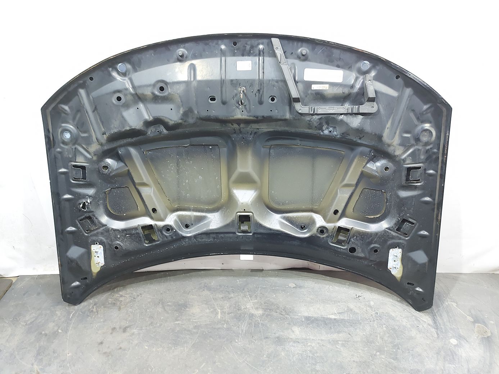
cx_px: 250
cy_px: 187
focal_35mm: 24
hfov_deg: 71.6
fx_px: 346
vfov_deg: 56.8
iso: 250
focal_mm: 5.23
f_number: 1.8
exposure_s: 1/25
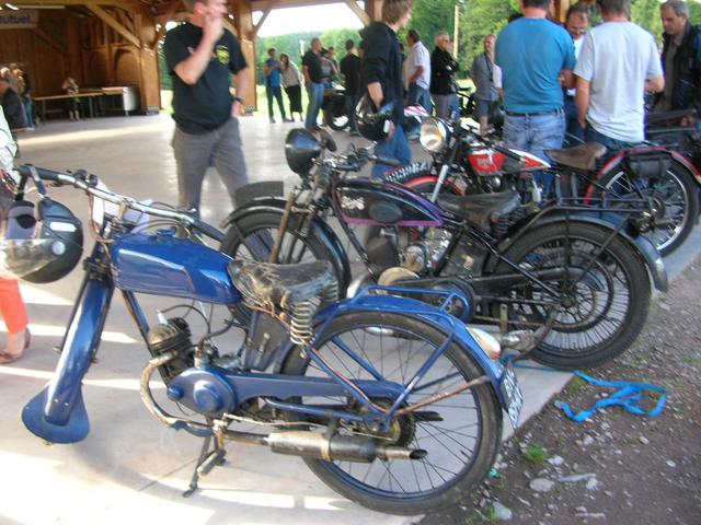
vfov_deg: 40.7
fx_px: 709
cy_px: 262
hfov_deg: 52.6
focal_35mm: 35
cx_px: 350
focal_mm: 5.8
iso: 50
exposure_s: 1/35.2
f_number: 2.8
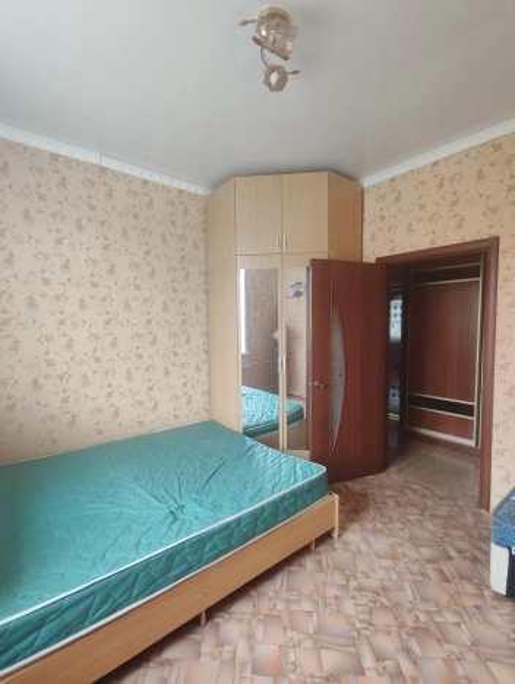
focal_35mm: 16
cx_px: 258
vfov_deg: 94.4
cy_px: 342
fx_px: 317
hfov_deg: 78.2
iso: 293
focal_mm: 1.65
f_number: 2.2
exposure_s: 1/50
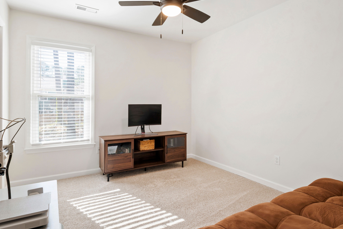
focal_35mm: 19
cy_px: 108
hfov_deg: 86.9
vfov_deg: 64.5
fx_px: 181
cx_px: 167
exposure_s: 1/3
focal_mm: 10
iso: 100
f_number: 8
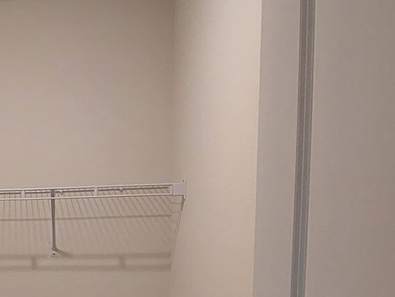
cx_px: -64
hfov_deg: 34.7
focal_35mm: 45
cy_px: 287
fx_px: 514
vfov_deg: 30.3
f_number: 2.2
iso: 200
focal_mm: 1.74
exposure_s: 1/60
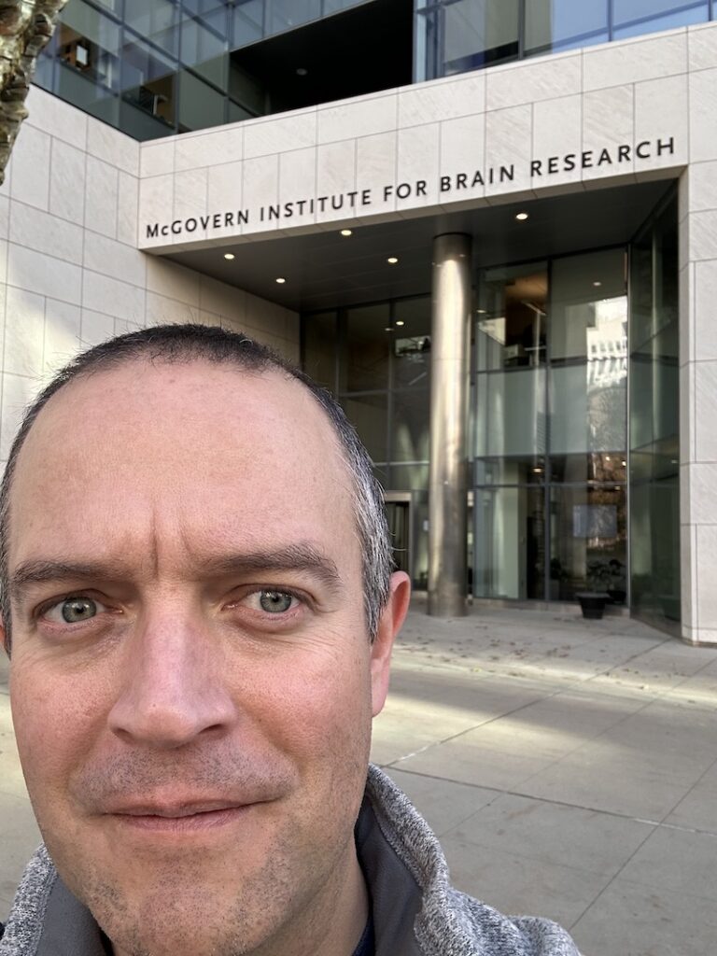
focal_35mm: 30
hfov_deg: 46.8
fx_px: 829
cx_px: 358
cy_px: 478
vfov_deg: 60.0
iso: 25
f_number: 1.9
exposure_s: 1/121
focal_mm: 2.69
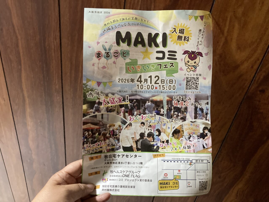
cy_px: 101
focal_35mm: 28
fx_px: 218
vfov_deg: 49.7
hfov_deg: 63.4
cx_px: 134
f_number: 1.8
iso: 500
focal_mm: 3.99
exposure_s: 1/30
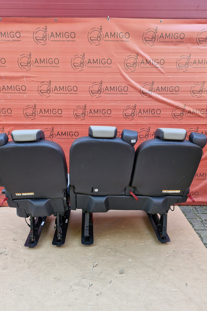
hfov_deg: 53.1
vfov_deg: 73.7
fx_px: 207
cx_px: 102
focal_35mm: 24
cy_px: 156
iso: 64
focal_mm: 5.54
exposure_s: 1/100
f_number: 1.8
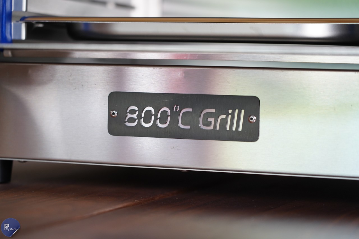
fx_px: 1047
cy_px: 120
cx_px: 180
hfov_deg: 19.5
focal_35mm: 105
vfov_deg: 13.0
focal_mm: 105
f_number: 4
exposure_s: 1/125
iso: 1600
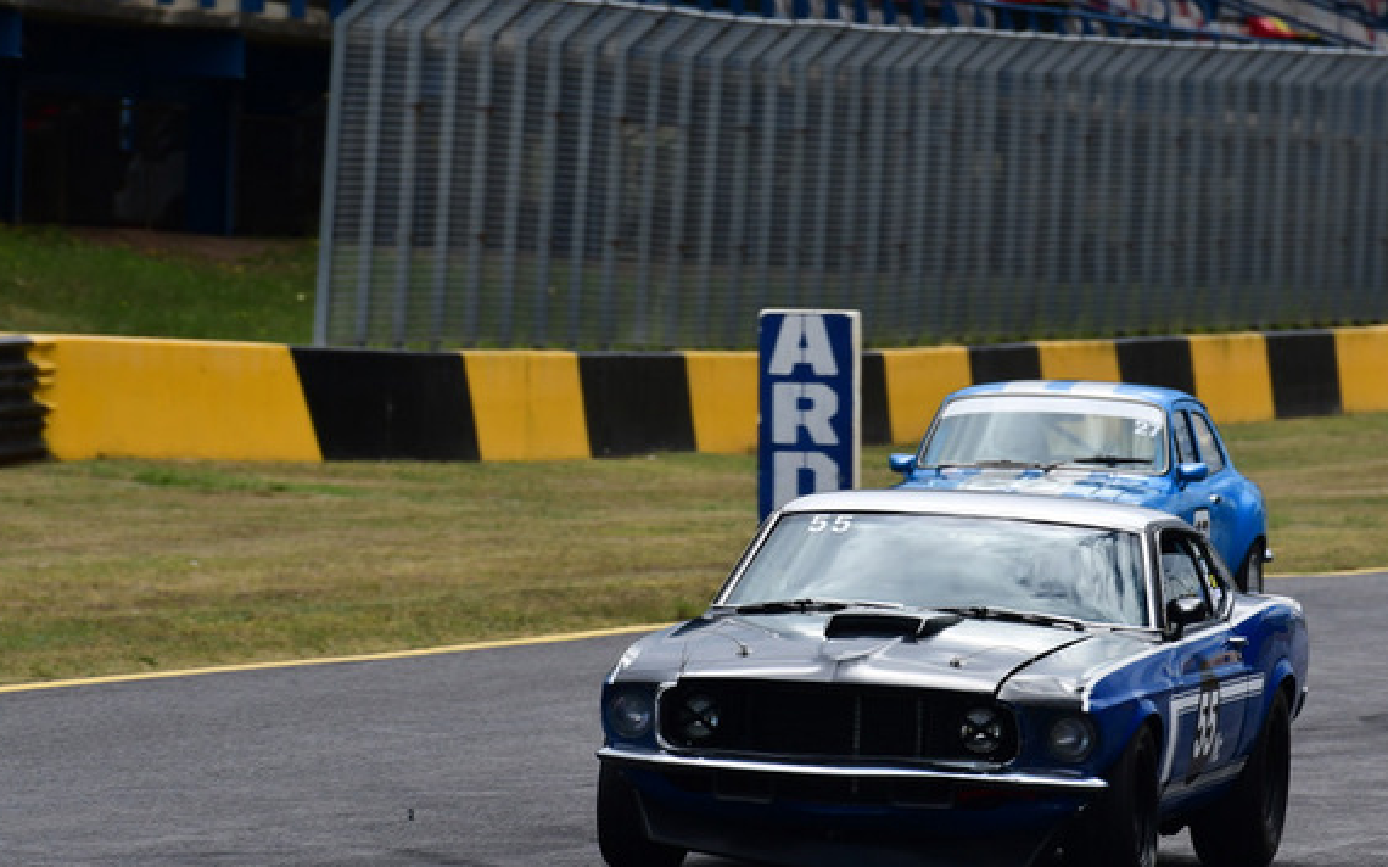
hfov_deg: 4.9
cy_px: 409
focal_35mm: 429
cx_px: 840
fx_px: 16225
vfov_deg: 3.1
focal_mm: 200
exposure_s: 1/800
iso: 400
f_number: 8
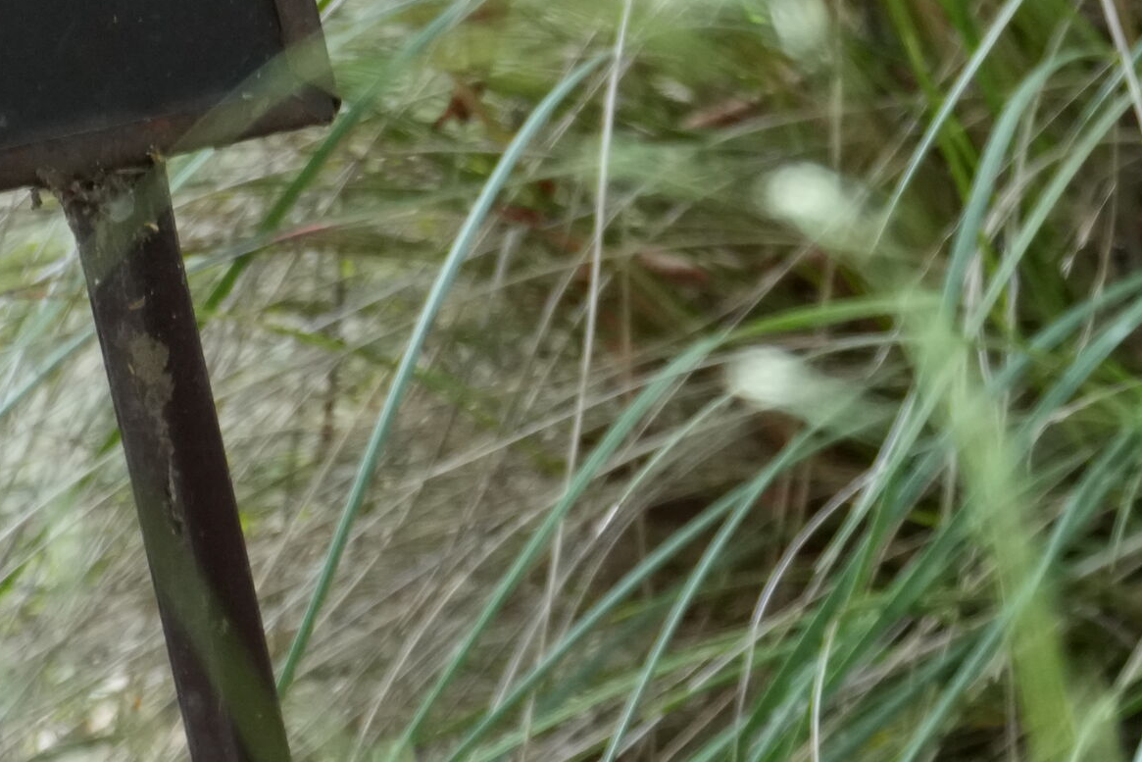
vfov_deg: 1.2
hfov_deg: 1.9
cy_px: 715
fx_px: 35277
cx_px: 1462
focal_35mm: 1112
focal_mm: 300
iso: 2000
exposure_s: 1/640
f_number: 7.1
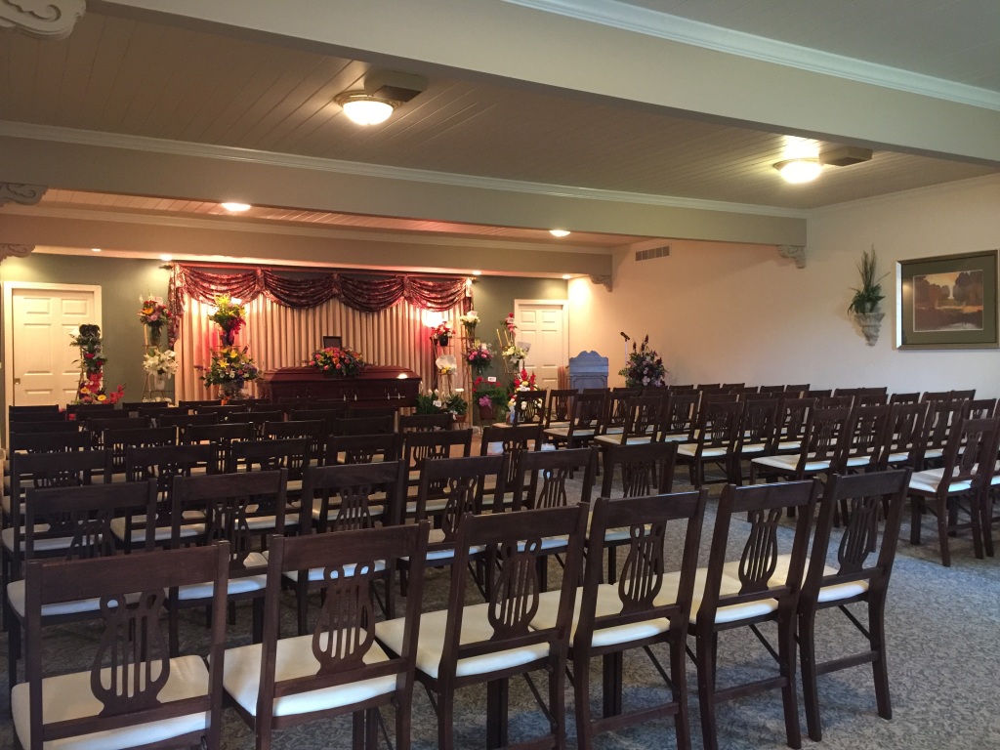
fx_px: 838
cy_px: 375
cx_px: 500
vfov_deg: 48.2
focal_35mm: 29
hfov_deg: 61.7
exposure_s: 1/10
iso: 125
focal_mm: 4.15
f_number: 2.2
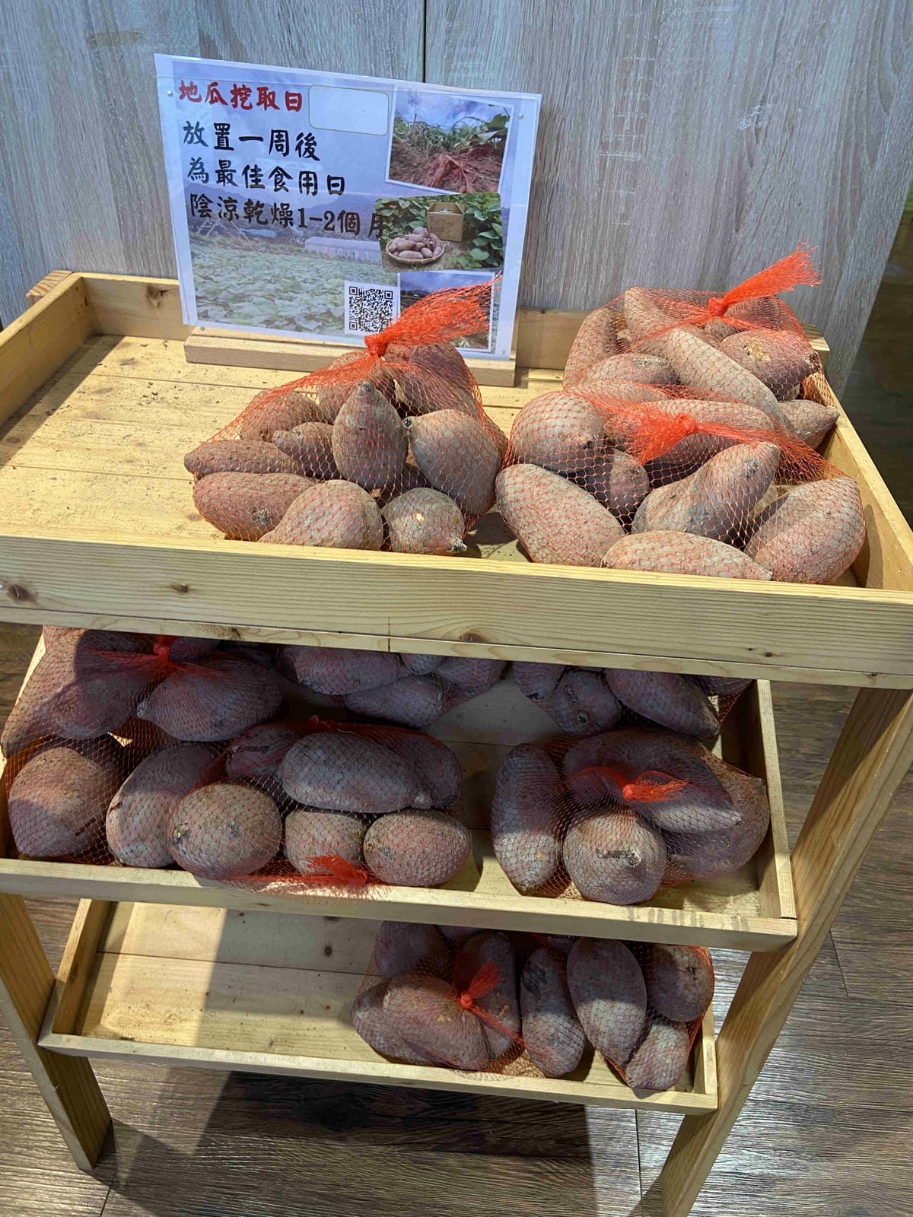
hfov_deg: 53.1
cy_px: 608
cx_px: 456
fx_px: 914
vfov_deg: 67.3
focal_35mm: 26
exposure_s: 1/60
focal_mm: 4.25
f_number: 1.8
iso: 100
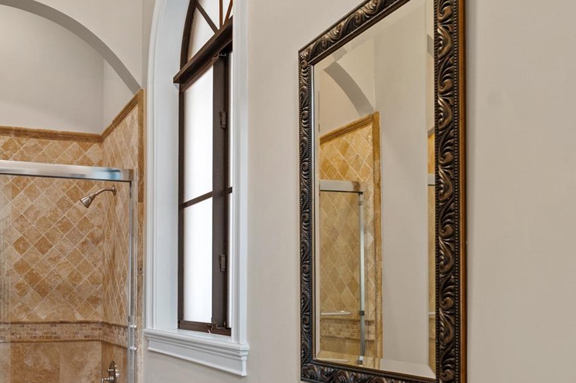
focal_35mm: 37
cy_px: 305
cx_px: 158
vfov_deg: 34.8
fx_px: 592
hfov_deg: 50.2
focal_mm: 16
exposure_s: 1/1.25
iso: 200
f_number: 7.1
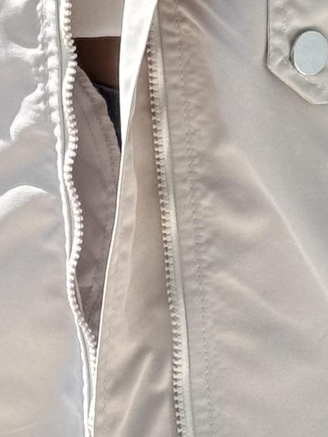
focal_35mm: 276
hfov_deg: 5.4
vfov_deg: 7.1
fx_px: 3486
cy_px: -160
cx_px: 318
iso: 64
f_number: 1.78
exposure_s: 1/383
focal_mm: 6.76
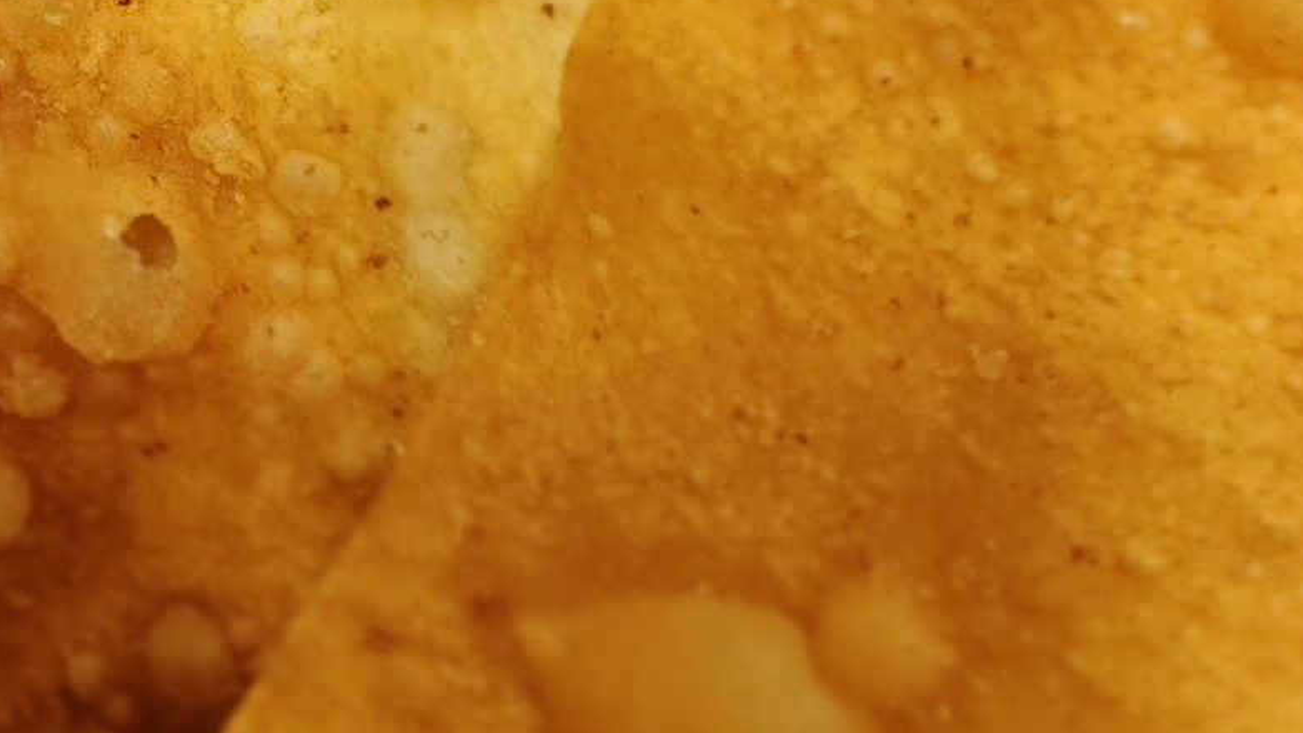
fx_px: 4734
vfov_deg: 8.6
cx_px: 926
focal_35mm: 137
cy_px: 1256
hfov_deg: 15.6
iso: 1504
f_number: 4
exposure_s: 1/50
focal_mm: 5.56
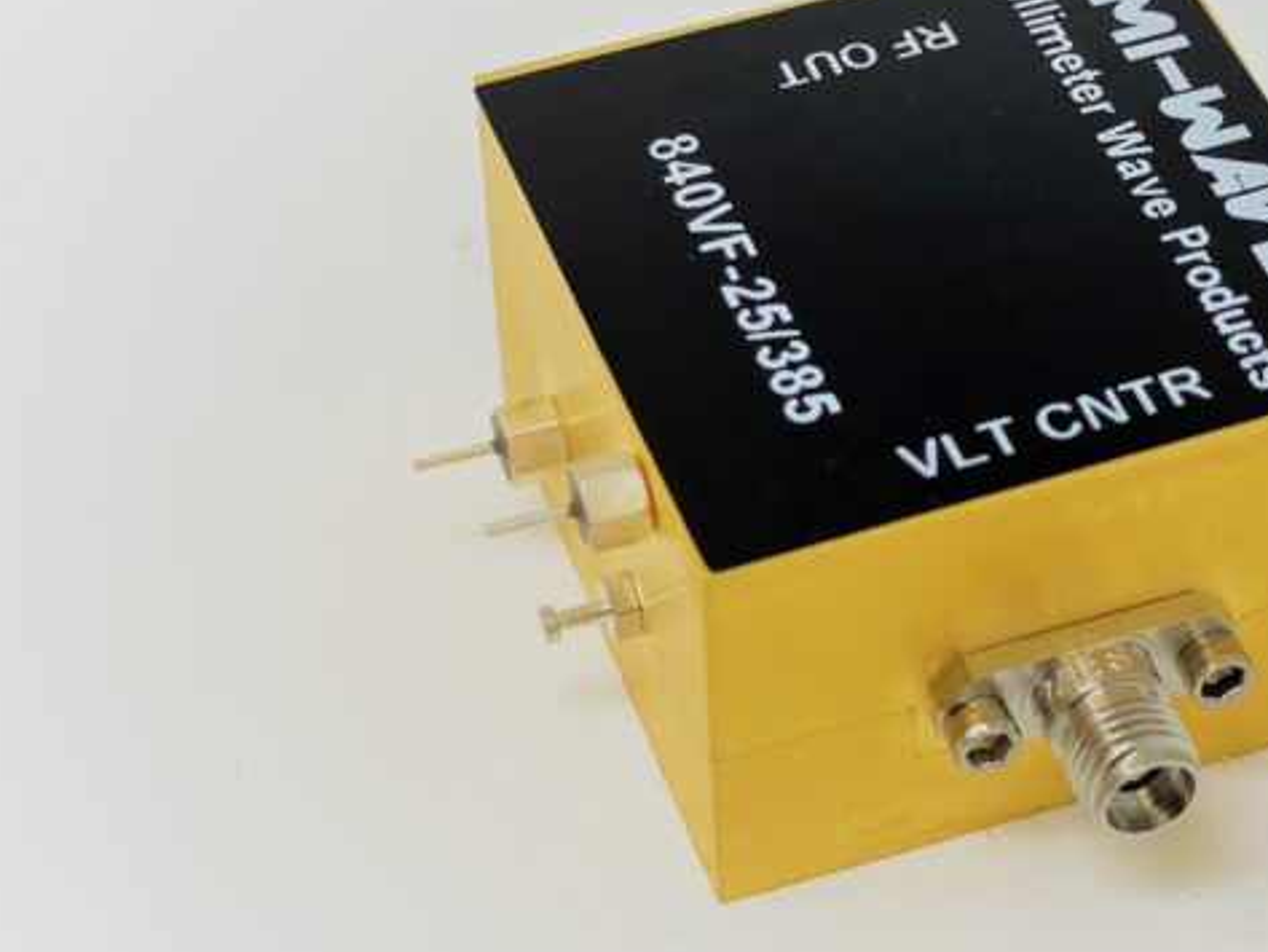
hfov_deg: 22.0
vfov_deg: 16.8
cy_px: 469
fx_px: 3224
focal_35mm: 88
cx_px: 1008
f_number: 2
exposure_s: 1/122
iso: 25
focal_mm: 6
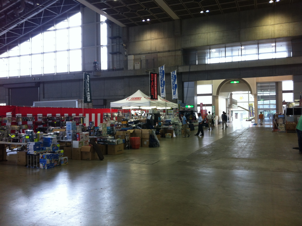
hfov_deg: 52.7
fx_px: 305
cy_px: 113
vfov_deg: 40.6
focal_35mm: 35
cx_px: 151
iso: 80
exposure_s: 1/24
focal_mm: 3.85
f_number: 2.8
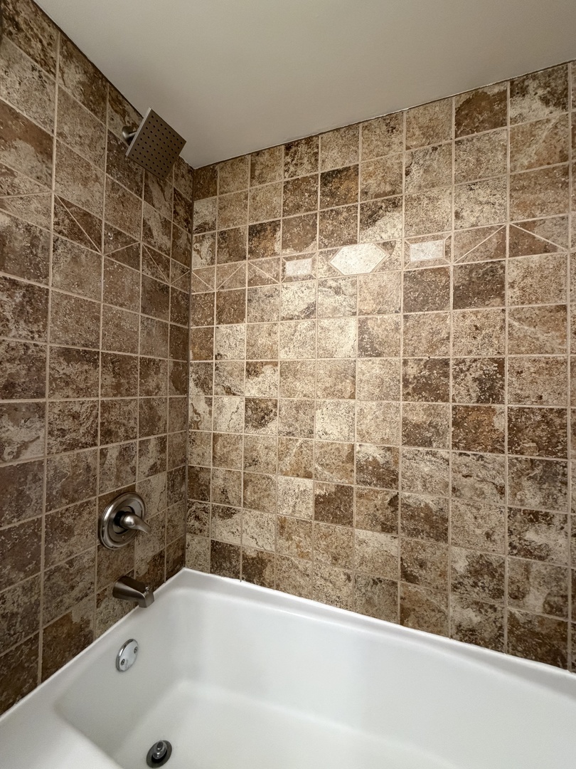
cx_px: 288
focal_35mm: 14
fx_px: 311
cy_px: 384
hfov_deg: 85.7
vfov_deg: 102.1
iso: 500
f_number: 2.2
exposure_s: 1/60
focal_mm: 2.22
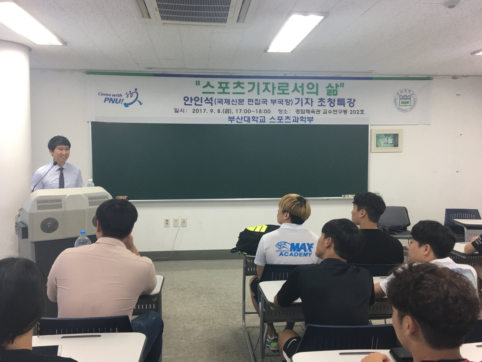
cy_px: 181
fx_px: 404
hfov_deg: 61.7
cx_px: 241
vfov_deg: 48.2
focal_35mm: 29
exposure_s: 1/15
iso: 40
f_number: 2.2
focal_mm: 4.15
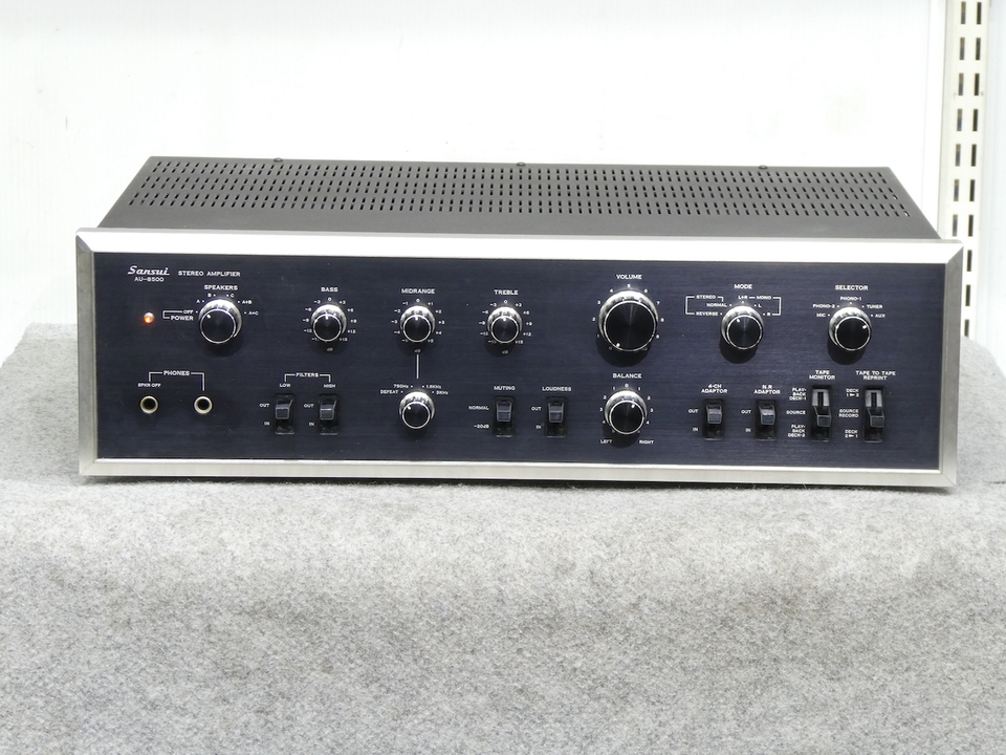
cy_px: 378
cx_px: 503
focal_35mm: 115
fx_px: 3342
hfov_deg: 17.1
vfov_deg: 12.9
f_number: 5.1
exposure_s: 1/3.2
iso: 200
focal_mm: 20.6
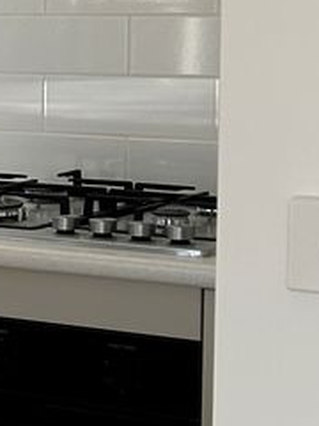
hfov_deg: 8.3
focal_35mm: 156
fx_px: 1917
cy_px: 211
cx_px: -564
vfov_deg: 12.7
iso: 50
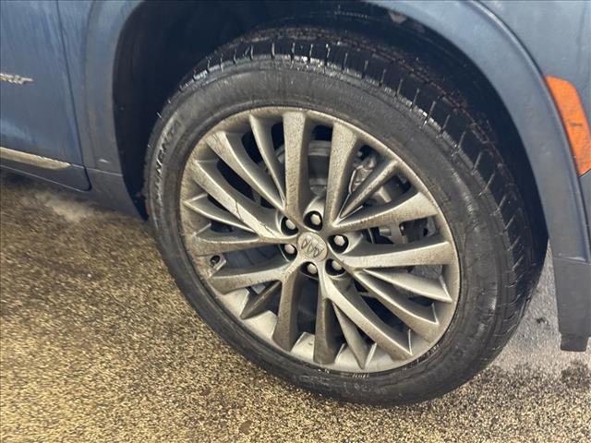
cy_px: 222
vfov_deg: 30.3
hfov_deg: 39.7
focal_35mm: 48
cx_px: 296
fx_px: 820
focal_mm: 6.76
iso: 320
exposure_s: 1/40
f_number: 1.78
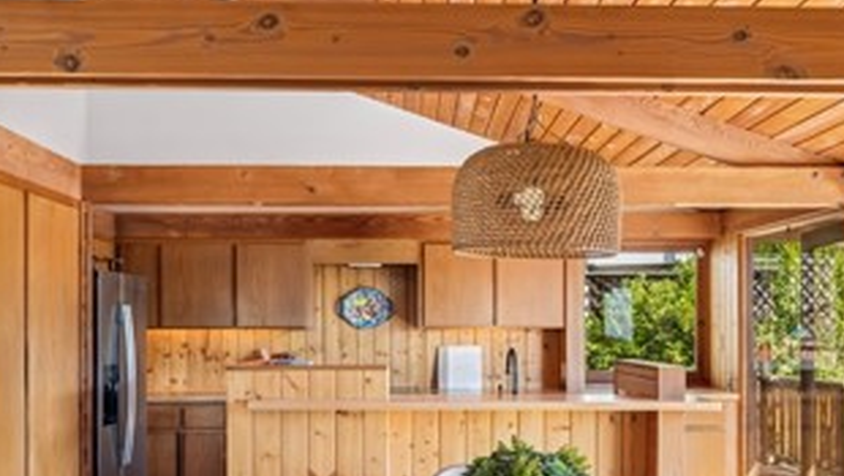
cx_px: 444
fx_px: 918
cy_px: 339
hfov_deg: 49.3
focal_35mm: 41
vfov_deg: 28.8
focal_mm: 19
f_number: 9
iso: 80
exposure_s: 1/15
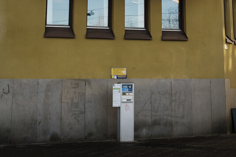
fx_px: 550
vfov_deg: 15.3
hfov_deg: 24.1
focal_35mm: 84
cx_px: 155
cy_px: -63
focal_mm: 28
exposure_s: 1/250
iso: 100
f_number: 5.6
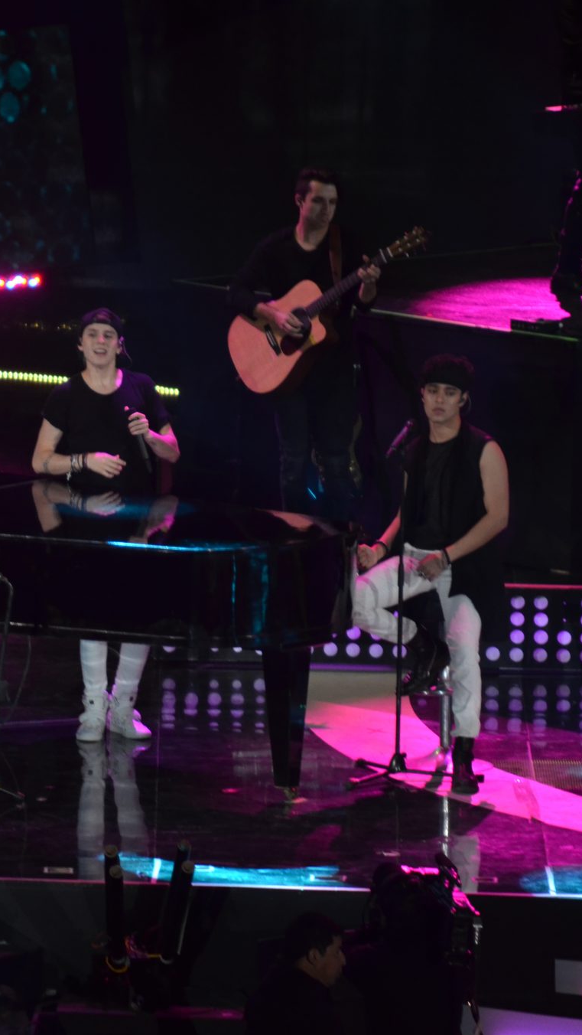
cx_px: 10
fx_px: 13025
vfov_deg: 4.5
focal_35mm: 475
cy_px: 517
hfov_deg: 2.6
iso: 800
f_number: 5.6
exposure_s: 1/125
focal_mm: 200
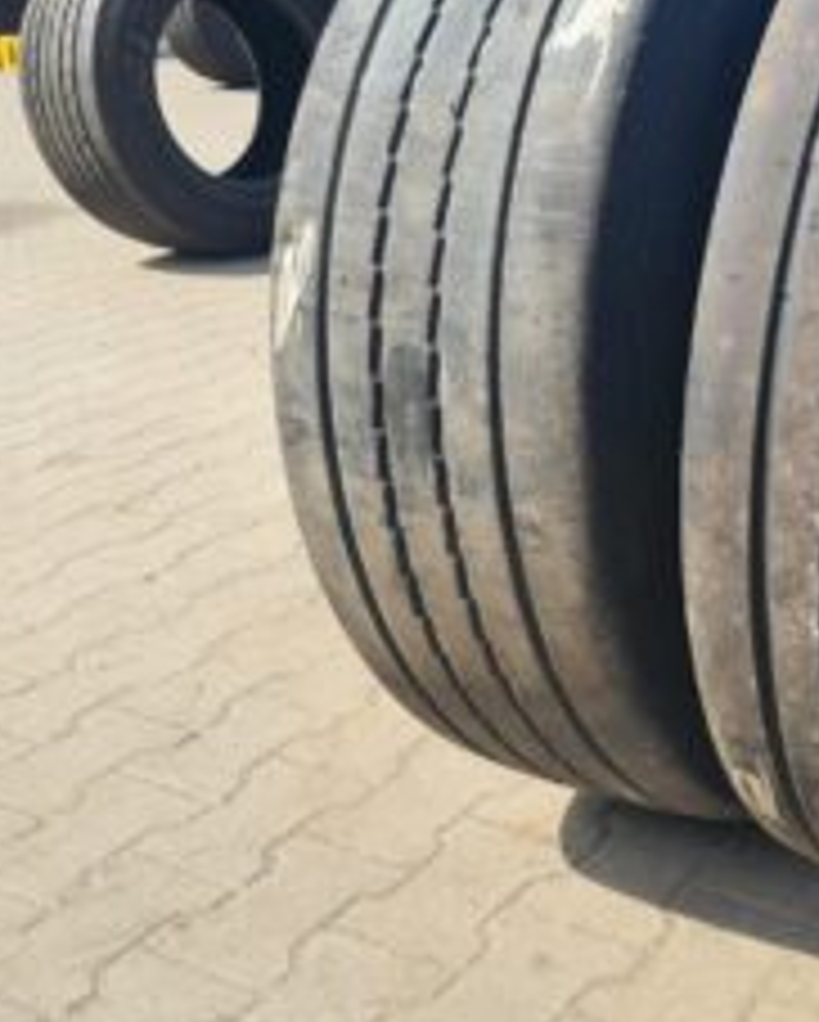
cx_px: 788
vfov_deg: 38.5
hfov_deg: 29.7
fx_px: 1452
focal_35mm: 48
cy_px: 389
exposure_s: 1/1080
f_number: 1.8
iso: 50
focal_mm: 5.4
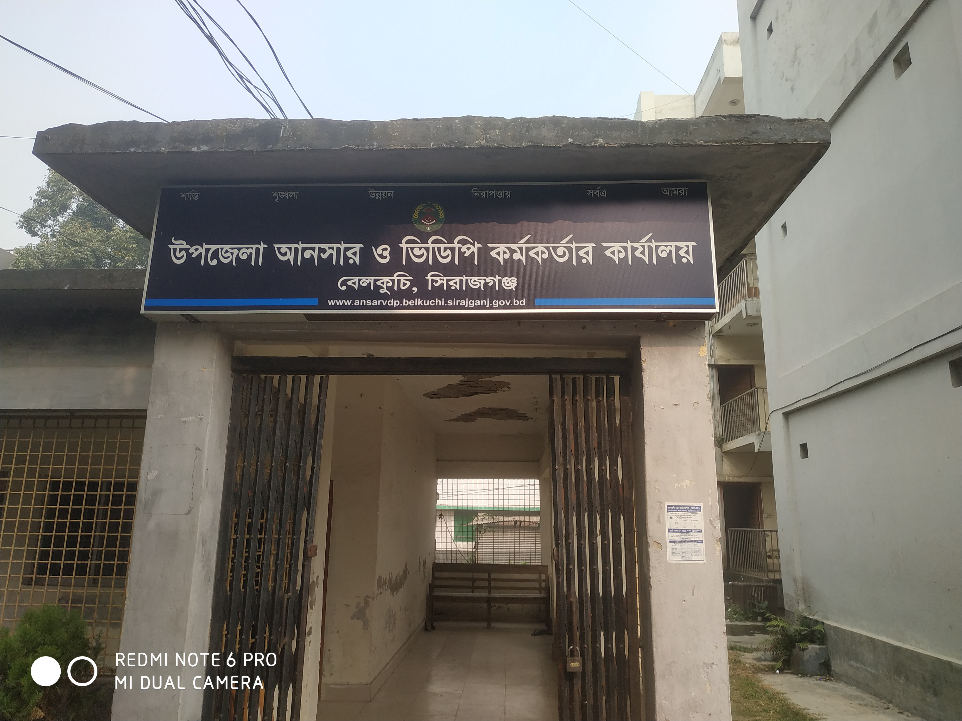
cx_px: 481
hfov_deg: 71.6
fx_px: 667
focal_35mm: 24
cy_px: 360
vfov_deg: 56.8
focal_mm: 3.94
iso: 200
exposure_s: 1/1243
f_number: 1.9
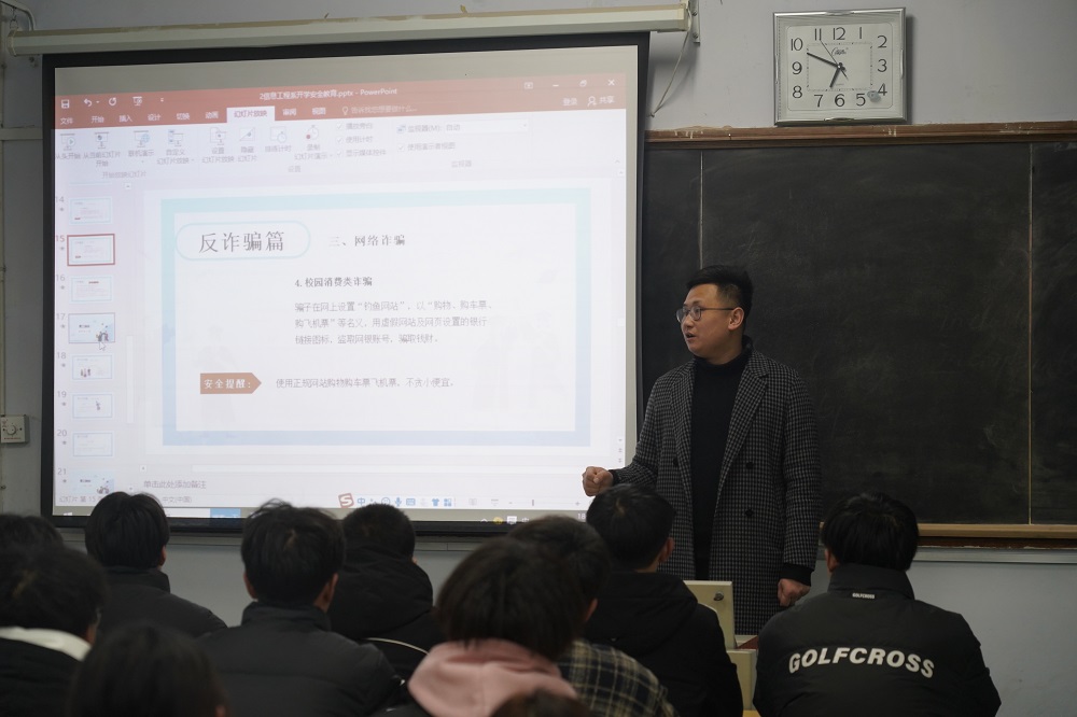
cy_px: 358
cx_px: 538
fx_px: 2452
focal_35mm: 82
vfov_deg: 16.6
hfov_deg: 24.8
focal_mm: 82
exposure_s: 1/125
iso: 2000
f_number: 5
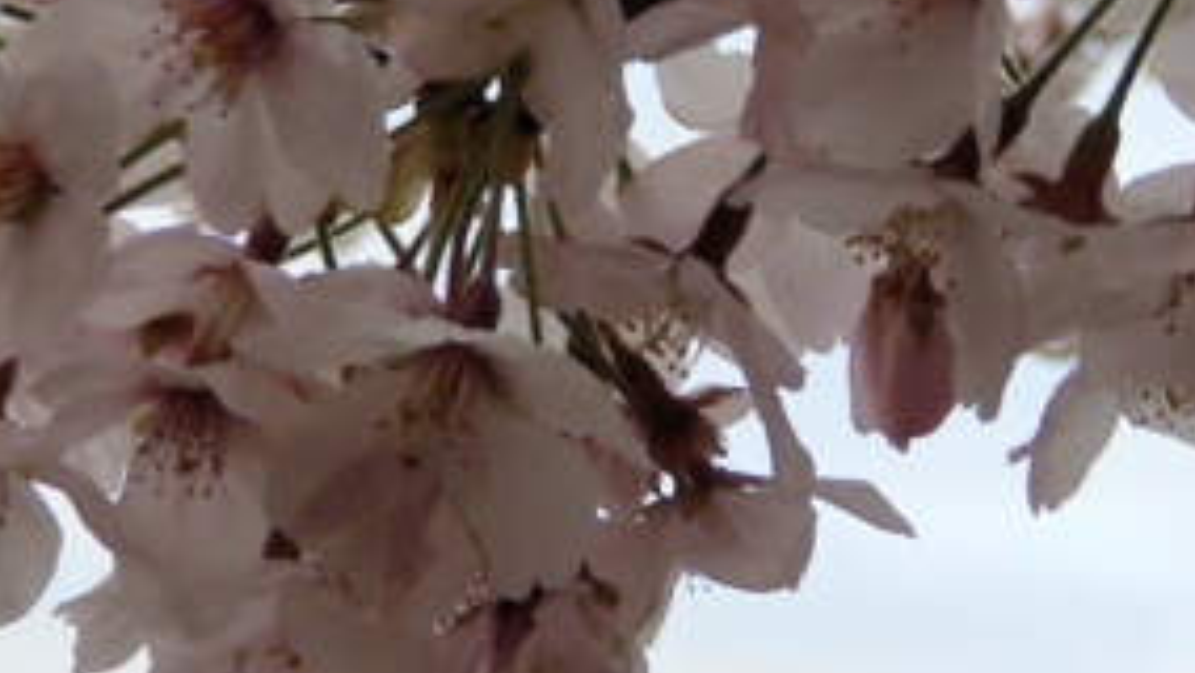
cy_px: -219
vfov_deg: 8.5
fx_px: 4469
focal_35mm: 141
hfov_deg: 15.2
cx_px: 564
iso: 100
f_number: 4.2
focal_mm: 8.2
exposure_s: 1/40
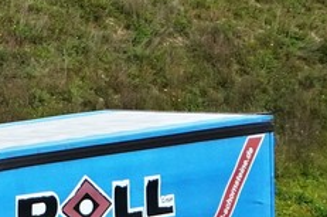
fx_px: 4099
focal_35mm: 452
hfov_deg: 4.5
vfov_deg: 3.0
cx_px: -235
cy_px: 187
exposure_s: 1/2500
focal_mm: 86.9
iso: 2500
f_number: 6.3
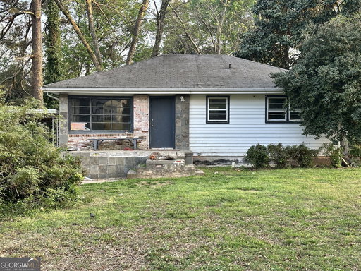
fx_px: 501
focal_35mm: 48
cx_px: 180
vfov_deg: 30.3
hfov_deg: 39.7
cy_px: 136
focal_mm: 6.86
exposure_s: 1/121
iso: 80
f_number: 1.78
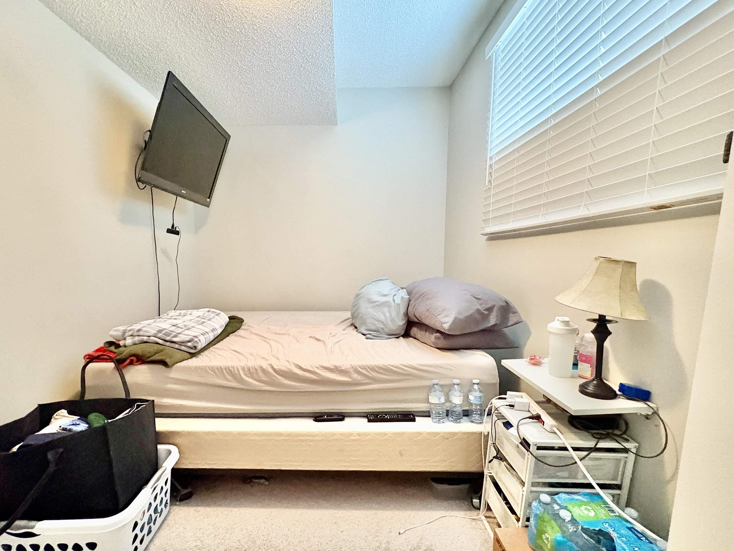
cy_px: 300
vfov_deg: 77.9
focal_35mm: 16
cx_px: 340
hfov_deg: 94.3
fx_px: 339
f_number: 2.2
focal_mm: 2.22
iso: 800
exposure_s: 1/40
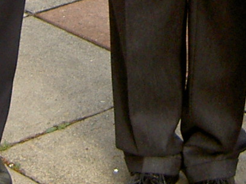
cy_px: -277
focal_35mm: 188
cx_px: 226
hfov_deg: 10.5
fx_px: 1336
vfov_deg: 7.3
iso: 50
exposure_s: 1/250
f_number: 2.8
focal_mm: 5.6
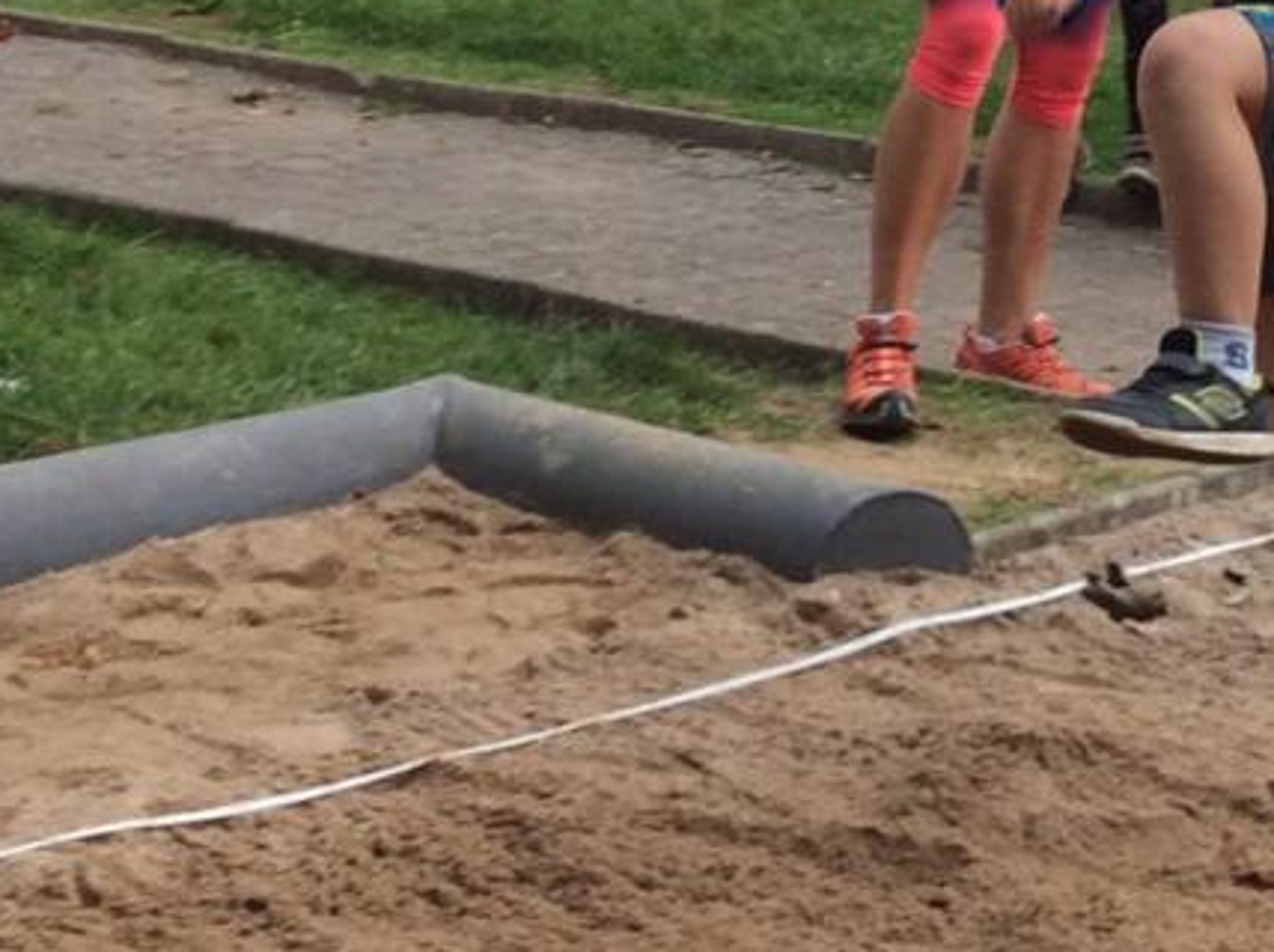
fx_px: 3676
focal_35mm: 100
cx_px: 1006
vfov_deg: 14.7
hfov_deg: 19.5
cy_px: 213
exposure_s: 1/307
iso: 32
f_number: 2.4
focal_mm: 3.3
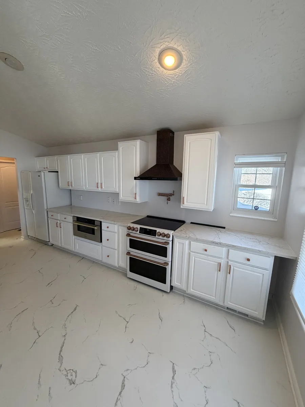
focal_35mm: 14
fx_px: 164
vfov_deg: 102.1
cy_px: 204
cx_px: 152
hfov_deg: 85.7
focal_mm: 2.22
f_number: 2.2
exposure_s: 1/120
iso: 250
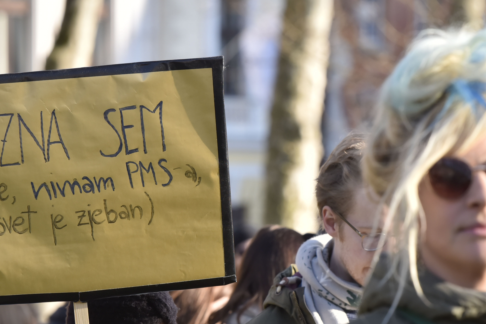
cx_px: 258
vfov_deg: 3.9
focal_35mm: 354
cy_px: 241
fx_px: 4780
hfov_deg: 5.8
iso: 500
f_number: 6.3
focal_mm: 190
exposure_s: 1/640
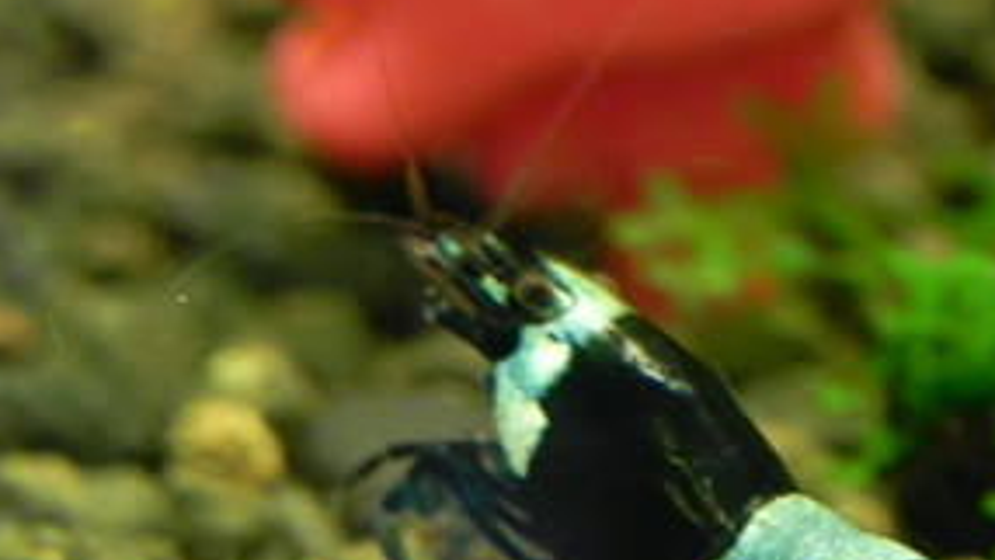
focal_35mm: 200
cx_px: 727
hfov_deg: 10.8
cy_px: 485
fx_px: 5278
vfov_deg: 6.1
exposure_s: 1/6
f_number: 4
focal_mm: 18.8
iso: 200
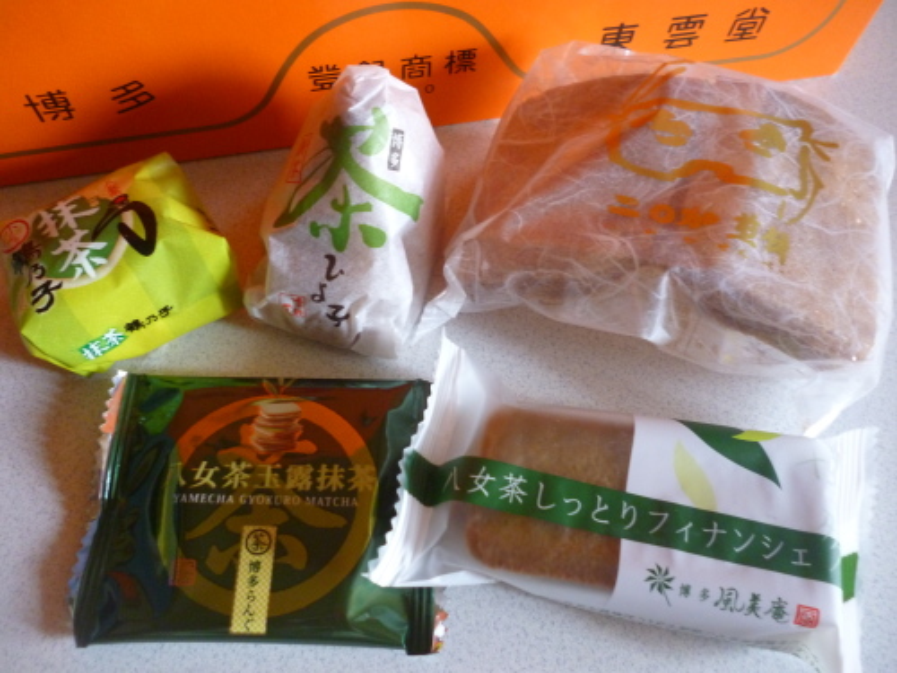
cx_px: 448
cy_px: 336
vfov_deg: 49.7
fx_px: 726
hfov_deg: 63.4
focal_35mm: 28
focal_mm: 5
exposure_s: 1/13
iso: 400
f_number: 3.1
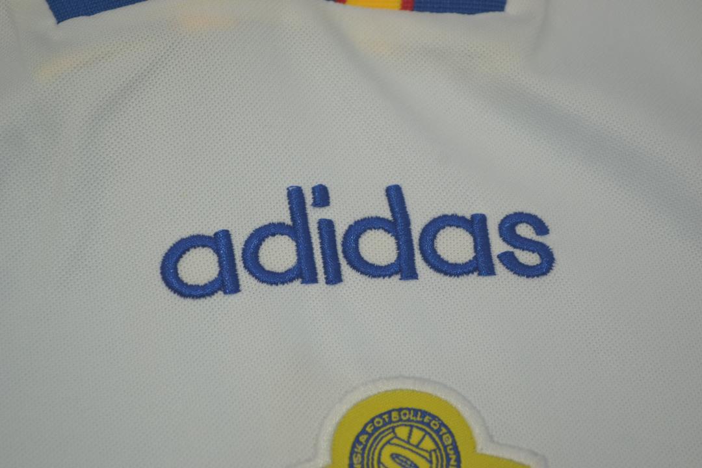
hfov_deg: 24.6
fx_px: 1609
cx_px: 351
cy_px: 234
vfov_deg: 16.6
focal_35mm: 82
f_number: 5.6
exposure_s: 1/160
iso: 200
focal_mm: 55
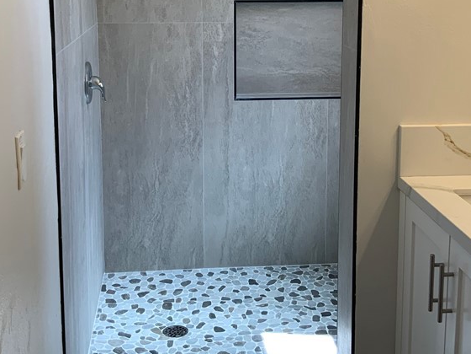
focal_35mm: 53
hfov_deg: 36.2
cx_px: 240
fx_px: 721
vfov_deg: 27.1
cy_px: 85
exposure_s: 1/120
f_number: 1.8
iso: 32
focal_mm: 3
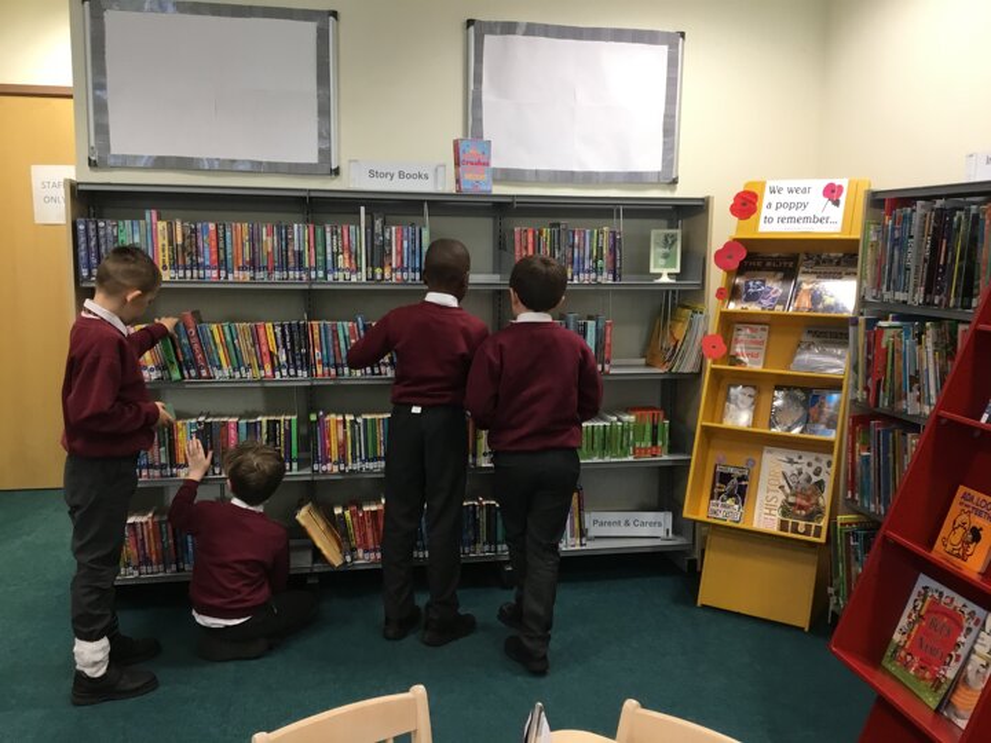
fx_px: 887
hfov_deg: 58.4
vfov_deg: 45.4
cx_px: 496
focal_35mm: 31
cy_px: 372
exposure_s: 1/33
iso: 80
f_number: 2.4
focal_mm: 3.3
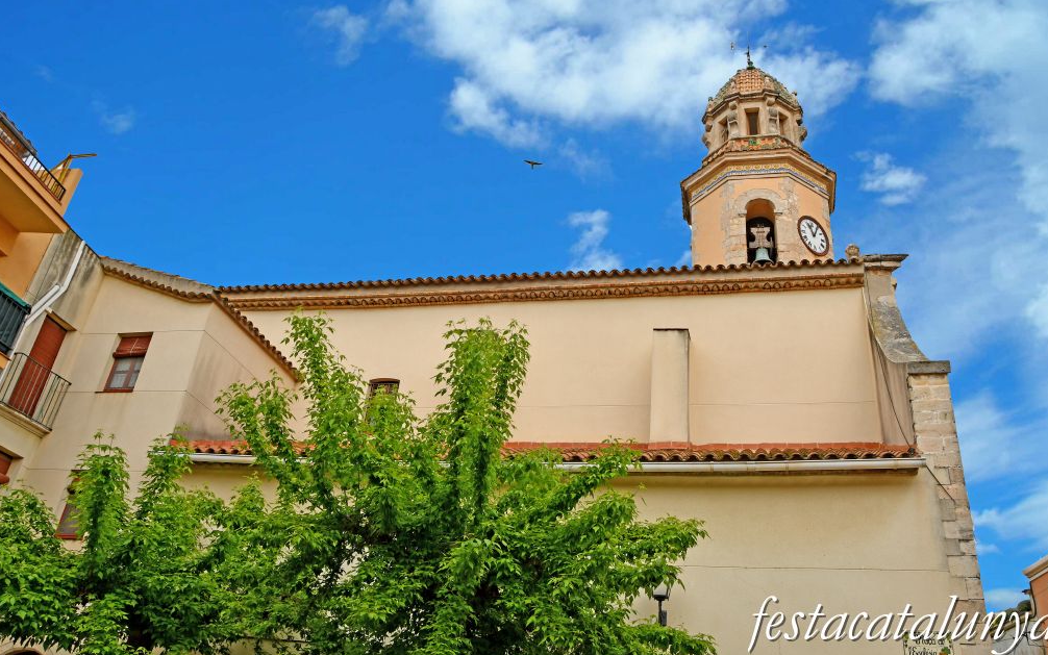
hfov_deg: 66.5
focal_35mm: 28
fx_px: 800
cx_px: 530
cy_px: 303
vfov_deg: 44.5
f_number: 9
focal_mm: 18
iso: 100
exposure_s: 1/320
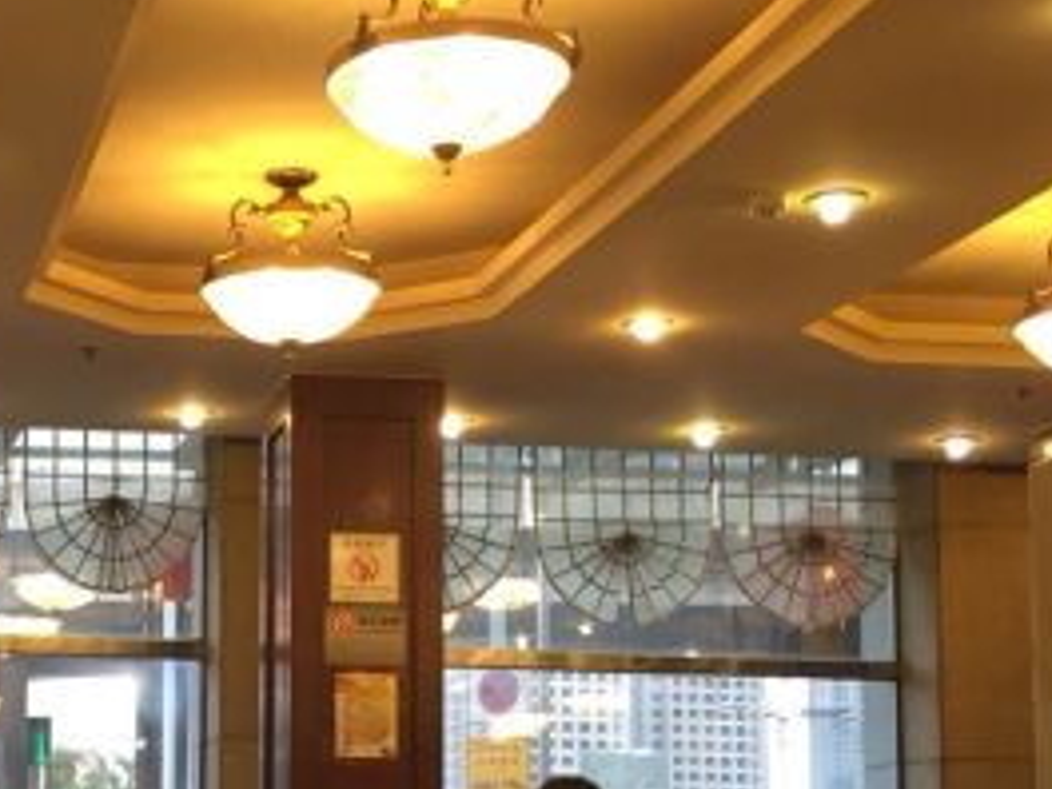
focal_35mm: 77
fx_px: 2340
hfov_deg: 24.2
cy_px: 632
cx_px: -4
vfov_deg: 19.0
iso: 50
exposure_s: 1/30
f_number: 2.2
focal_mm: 4.15
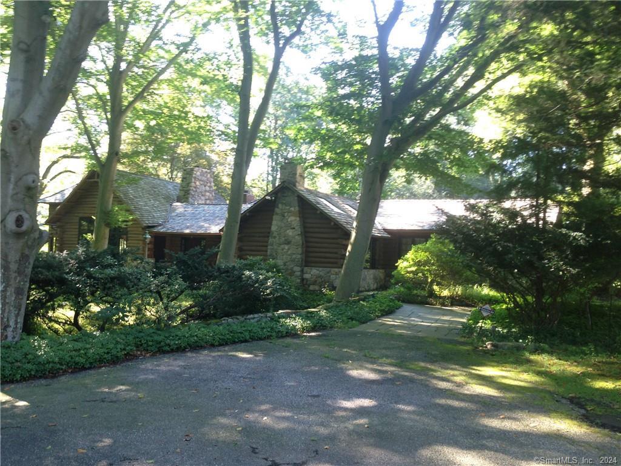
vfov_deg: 42.9
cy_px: 233
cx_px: 310
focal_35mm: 33
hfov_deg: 55.4
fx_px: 592
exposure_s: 1/30
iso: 50
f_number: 2.4
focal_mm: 4.13
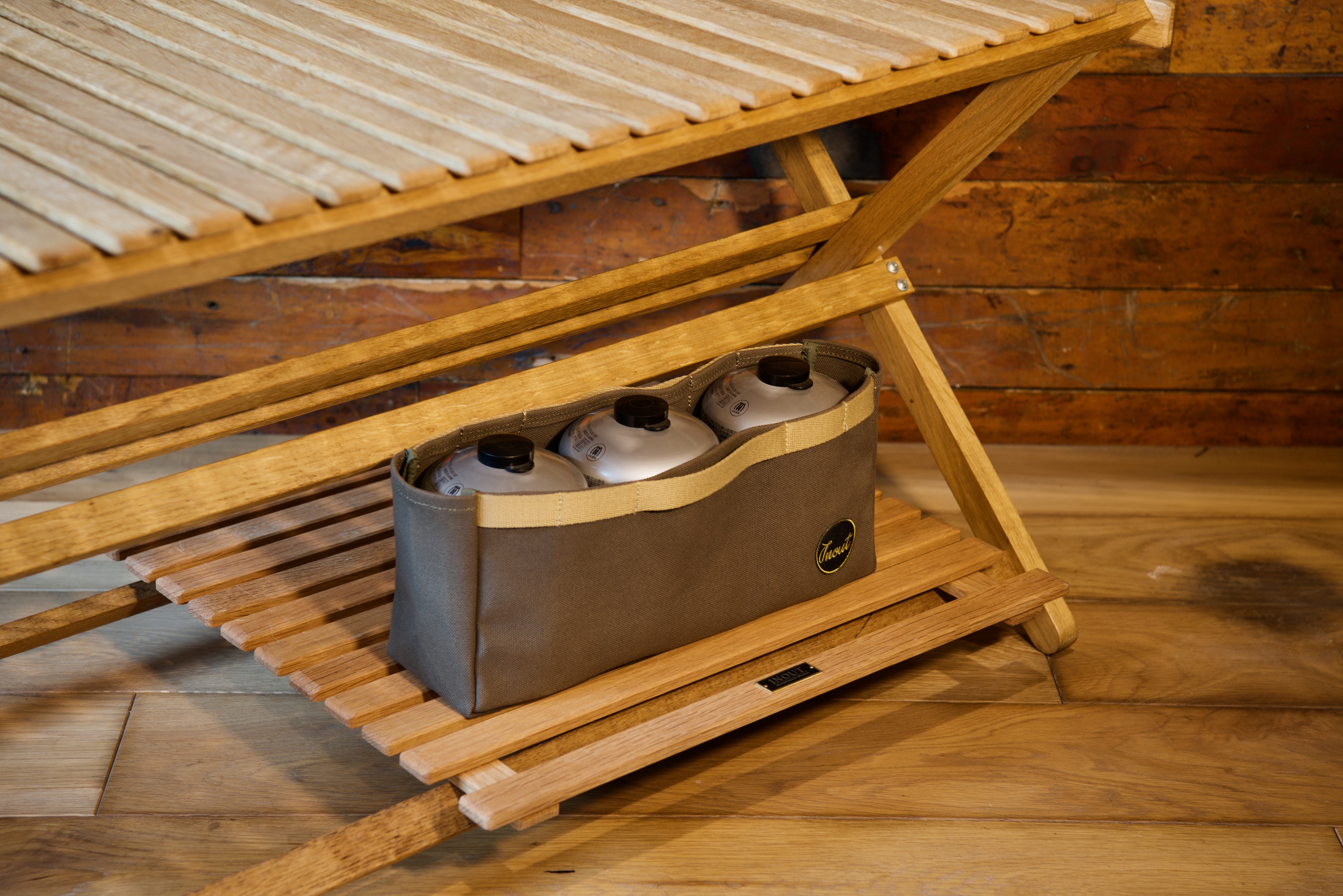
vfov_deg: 19.5
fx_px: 2612
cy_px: 448
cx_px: 672
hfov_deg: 28.8
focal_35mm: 70
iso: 160
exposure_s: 1/10
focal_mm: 70
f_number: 5.6
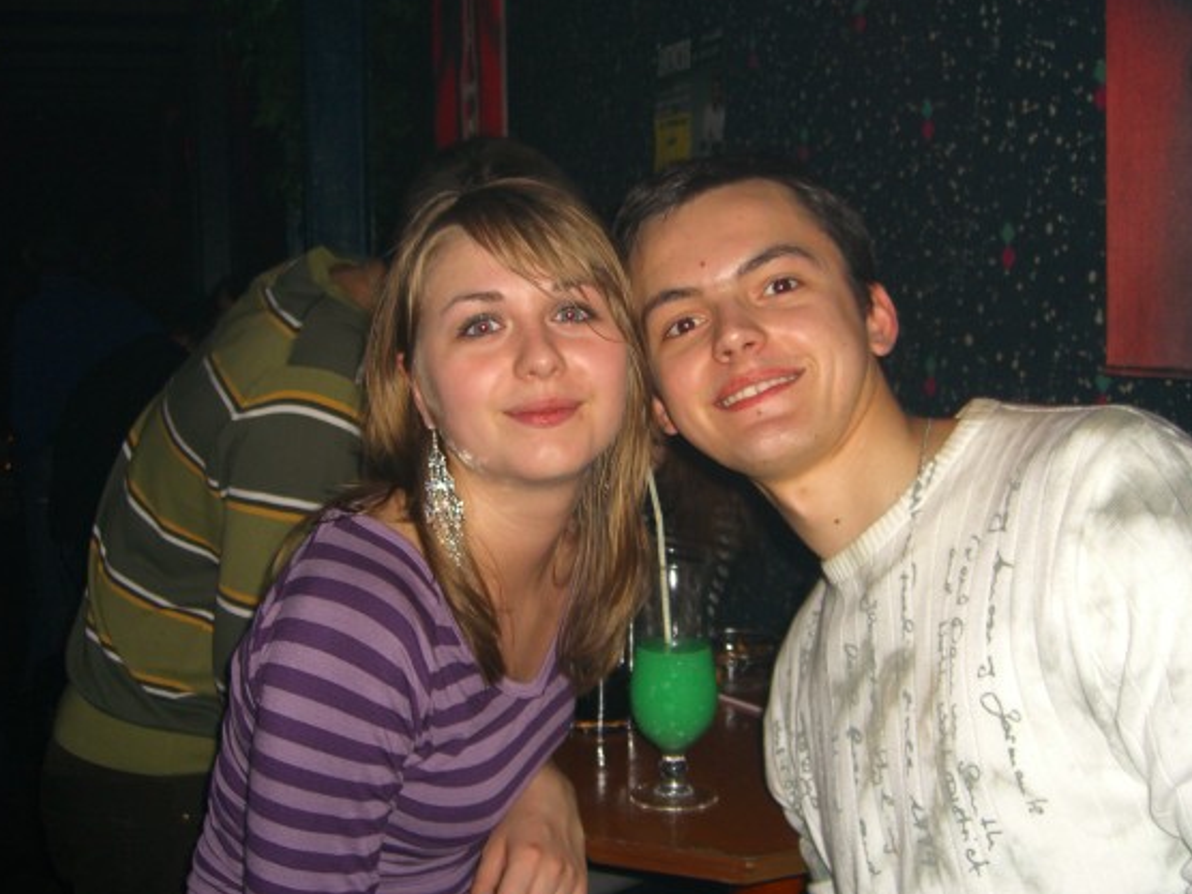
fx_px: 1412
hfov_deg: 45.8
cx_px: 617
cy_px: 448
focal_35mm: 41
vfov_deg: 35.1
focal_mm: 7.9
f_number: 2.8
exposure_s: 1/60
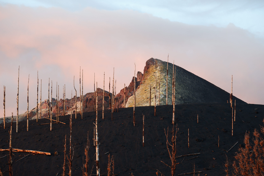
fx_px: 880
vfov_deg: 11.4
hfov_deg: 17.1
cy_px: 88
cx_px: 132
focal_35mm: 120
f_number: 2.8
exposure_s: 1/140
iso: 400
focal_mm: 80.4
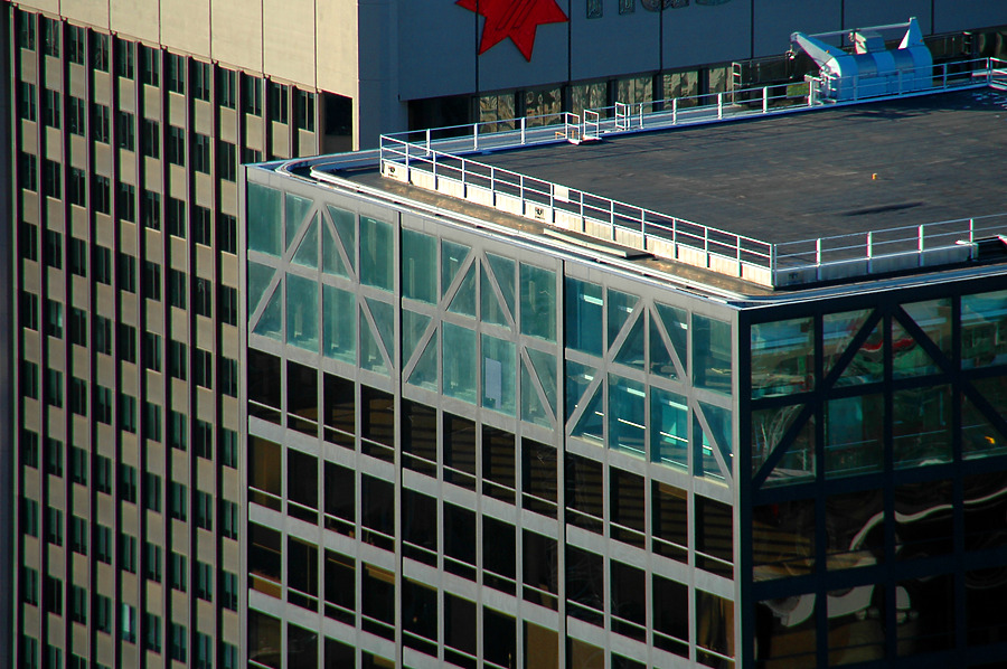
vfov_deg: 4.6
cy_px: 334
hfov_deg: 6.9
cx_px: 504
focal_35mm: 300
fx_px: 8382
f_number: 6.3
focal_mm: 200
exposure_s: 1/500
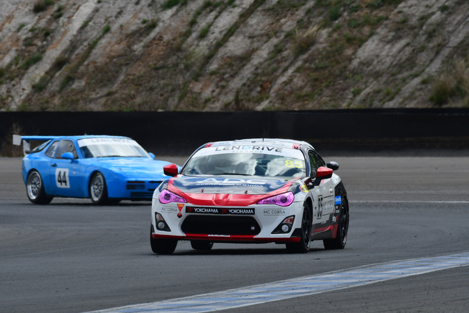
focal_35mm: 570
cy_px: 156
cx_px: 234
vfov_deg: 2.4
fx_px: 7428
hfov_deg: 3.6
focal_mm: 380
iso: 400
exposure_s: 1/640
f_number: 10
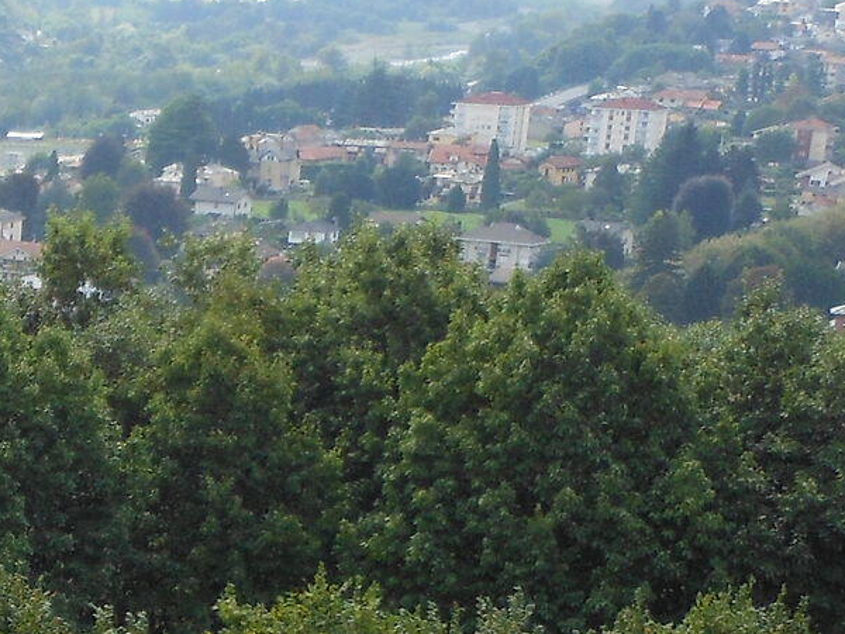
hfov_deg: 15.7
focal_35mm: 112
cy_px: 731
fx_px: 2734
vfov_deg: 12.9
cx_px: -542
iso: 80
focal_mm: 5
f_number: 3.7
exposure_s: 1/250
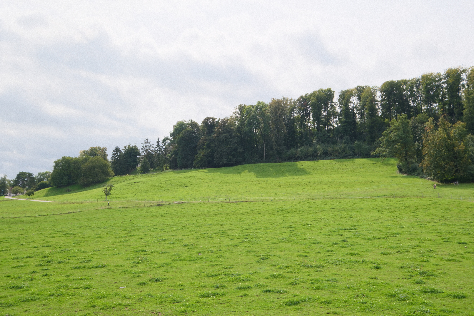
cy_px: 158
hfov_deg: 53.1
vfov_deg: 36.9
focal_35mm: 36
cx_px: 237
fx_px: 474
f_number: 5.6
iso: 125
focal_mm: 24
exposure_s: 1/240
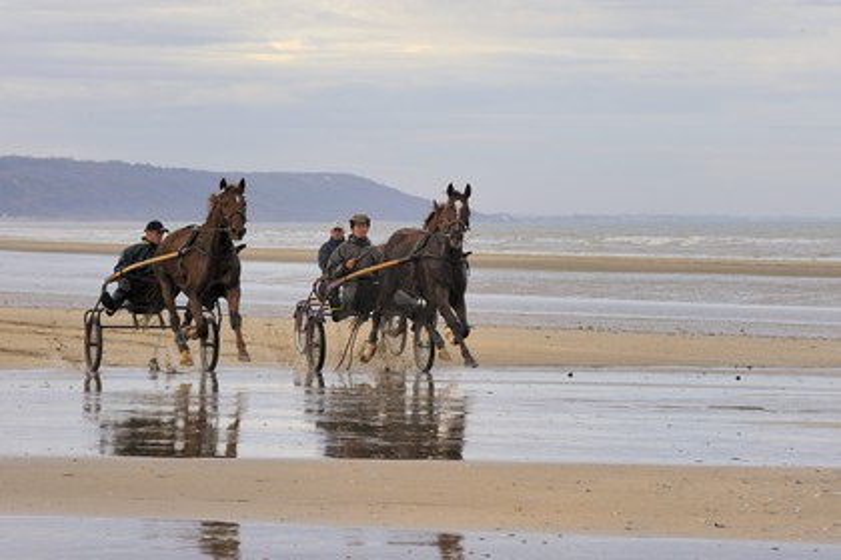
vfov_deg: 9.1
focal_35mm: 150
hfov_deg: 13.7
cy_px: 280
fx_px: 3504
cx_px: 420
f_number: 10
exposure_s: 1/200
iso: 400
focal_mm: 150
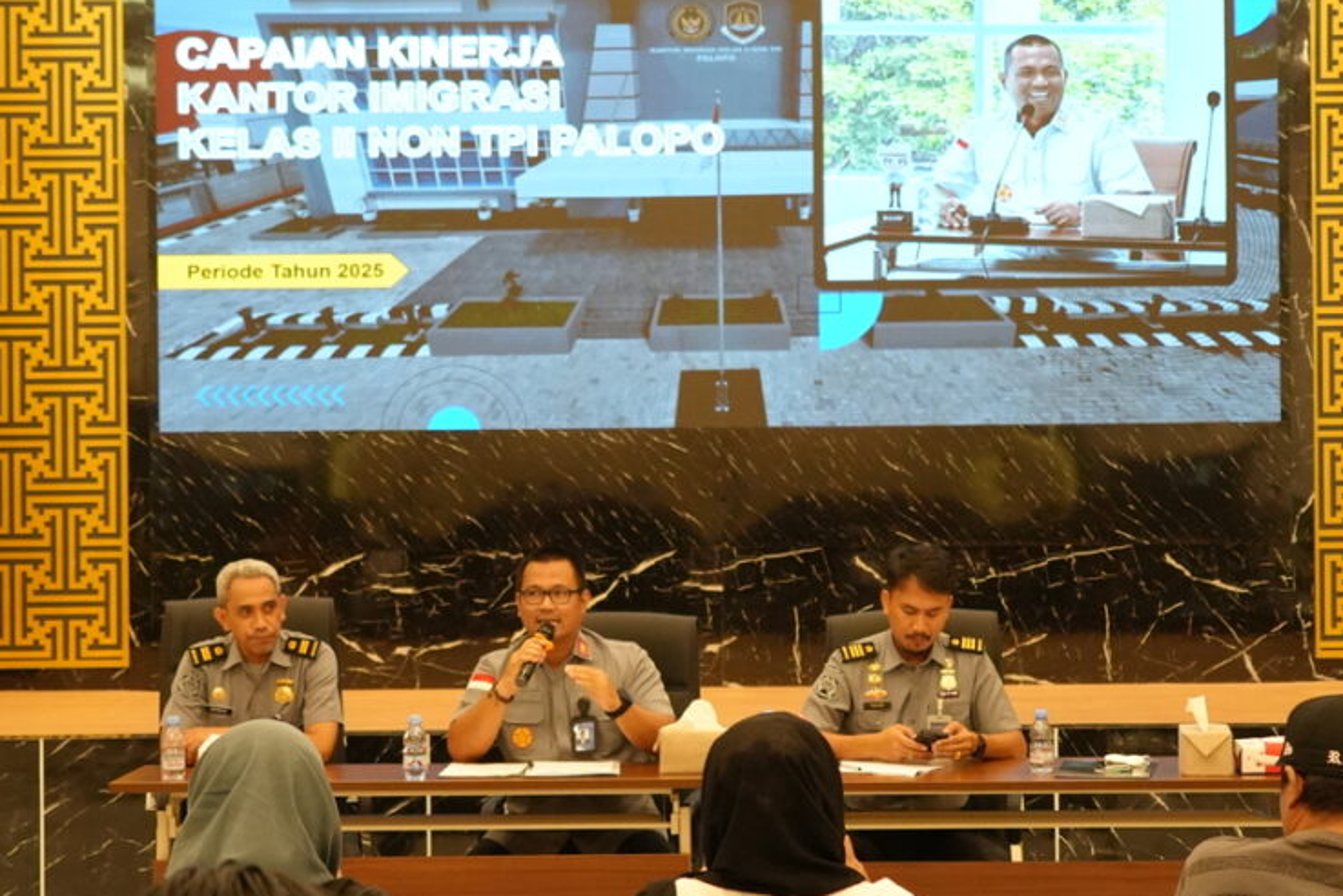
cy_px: 453
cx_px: 669
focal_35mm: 75
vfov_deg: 18.2
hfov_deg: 27.0
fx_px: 2799
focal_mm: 36
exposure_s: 1/160
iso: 4000
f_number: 4
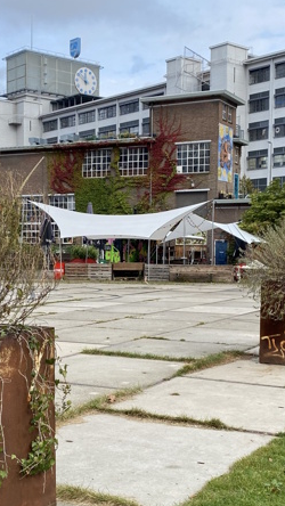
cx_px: 129
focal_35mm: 51
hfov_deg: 23.5
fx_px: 685
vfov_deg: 40.5
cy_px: 293
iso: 32
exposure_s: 1/1034
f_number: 1.8
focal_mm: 4.25
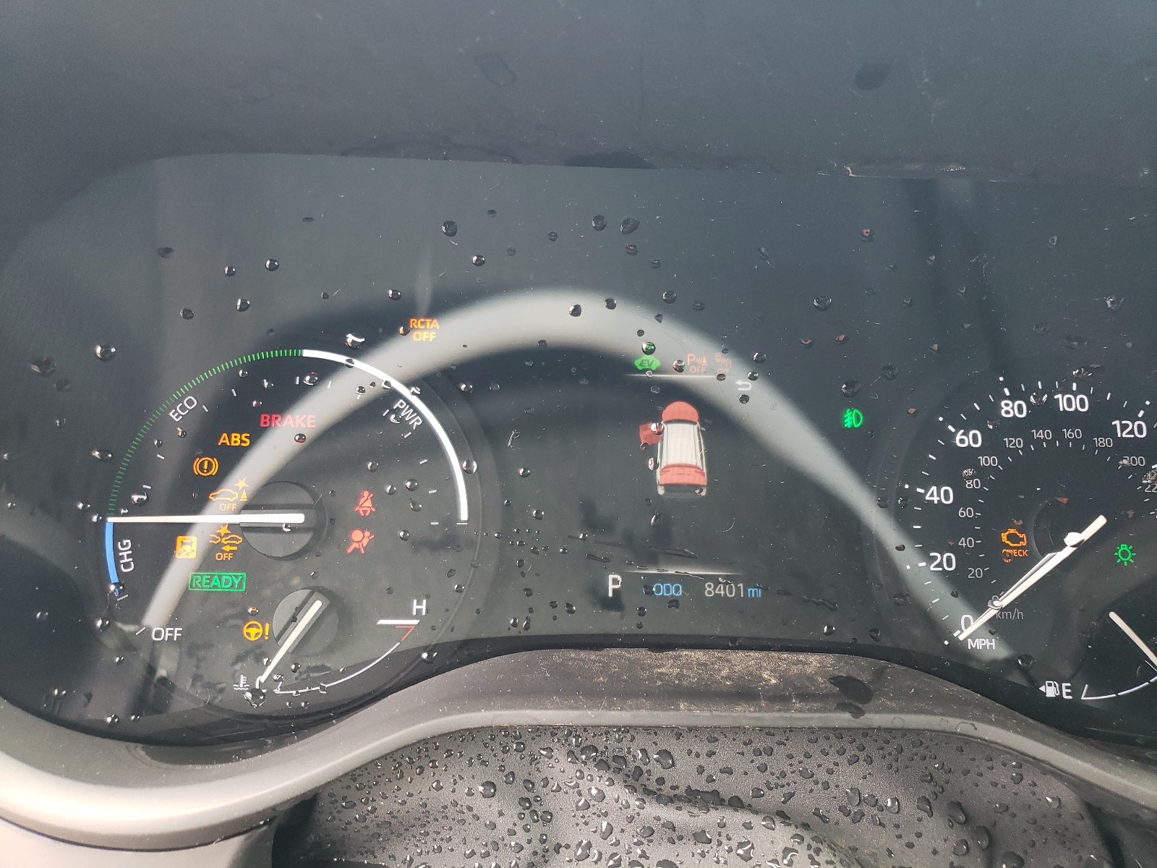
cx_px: 578
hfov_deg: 67.3
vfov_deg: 53.1
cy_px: 434
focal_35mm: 26
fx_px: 869
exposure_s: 1/60.2
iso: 93
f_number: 1.5
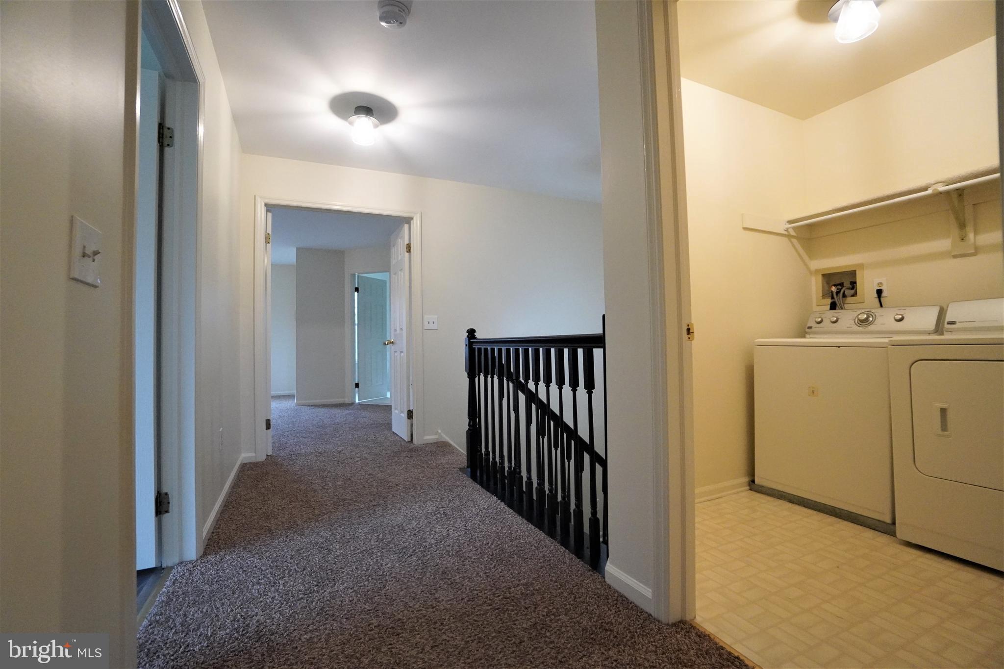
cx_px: 502
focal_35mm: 15
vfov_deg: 77.3
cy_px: 334
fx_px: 418
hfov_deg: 100.4
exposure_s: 1/160
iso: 3200
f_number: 4
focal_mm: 10
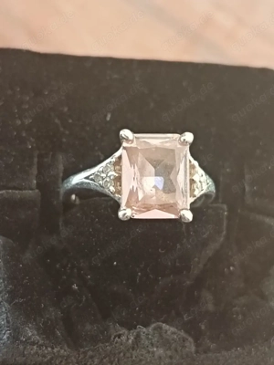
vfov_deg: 27.0
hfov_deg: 20.4
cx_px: 137
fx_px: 760
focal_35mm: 72
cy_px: 182
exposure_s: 1/33.3
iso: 2740
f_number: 1.75
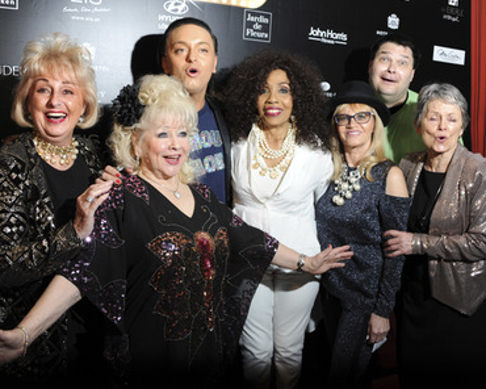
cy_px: 196
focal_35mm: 32
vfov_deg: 45.8
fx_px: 460
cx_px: 259
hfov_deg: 55.6
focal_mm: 28
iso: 1000
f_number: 3.5
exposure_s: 1/250
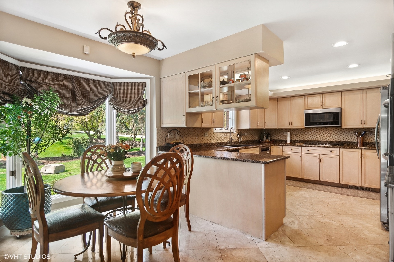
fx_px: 197
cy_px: 131
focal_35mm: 18
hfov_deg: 90.0
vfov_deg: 67.4
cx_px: 197
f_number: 8
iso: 200
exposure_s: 1/40
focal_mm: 12
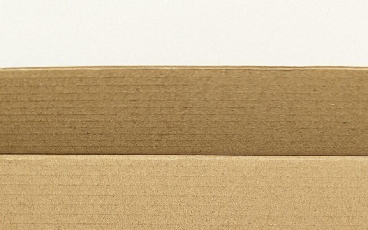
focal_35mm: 69
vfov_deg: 17.0
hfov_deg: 29.6
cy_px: 349
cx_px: 232
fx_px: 692
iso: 105
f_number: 1.85
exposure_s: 1/90
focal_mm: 6.81
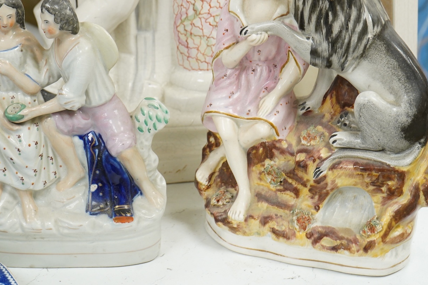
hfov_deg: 23.6
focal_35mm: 86
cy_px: 93
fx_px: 1022
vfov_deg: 15.8
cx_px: 187
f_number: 8
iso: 2500
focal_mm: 61
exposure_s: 1/80
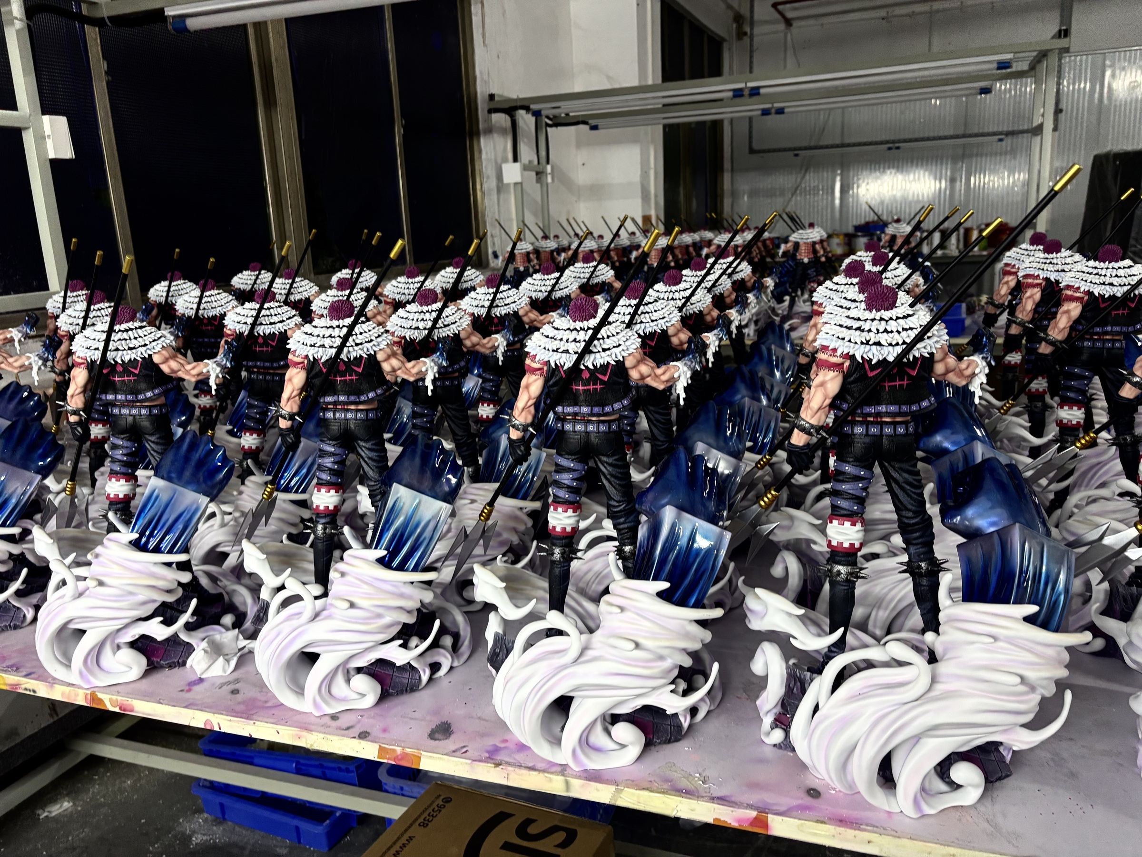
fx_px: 858
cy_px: 428
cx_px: 571
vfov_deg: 53.1
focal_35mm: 26
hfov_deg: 67.3
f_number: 1.6
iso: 160
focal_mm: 5.96
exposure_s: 1/50
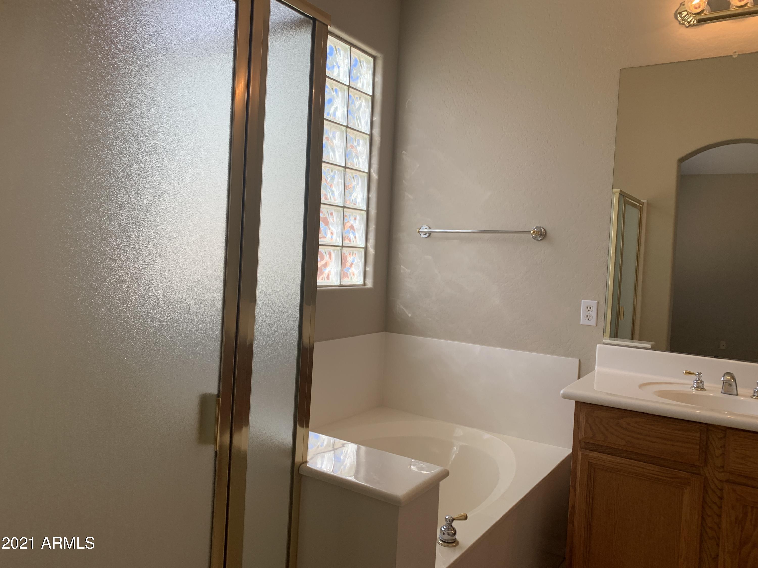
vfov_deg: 53.1
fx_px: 569
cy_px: 284
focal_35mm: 26
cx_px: 379
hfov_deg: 67.3
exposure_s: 1/239
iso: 25
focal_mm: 4.25
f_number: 1.8
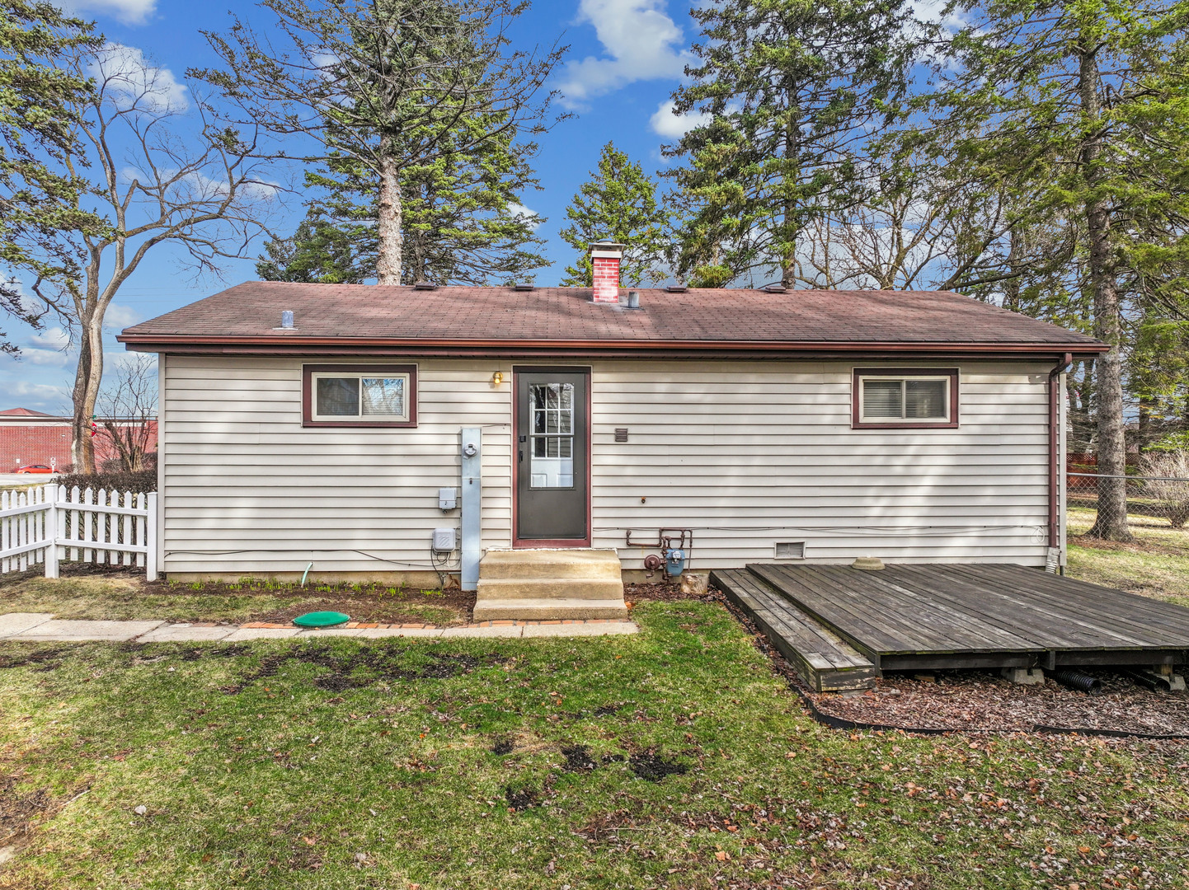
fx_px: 824
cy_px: 445
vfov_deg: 56.8
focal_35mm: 24
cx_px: 594
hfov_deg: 71.6
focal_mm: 12.3
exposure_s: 1/80
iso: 150
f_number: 2.8
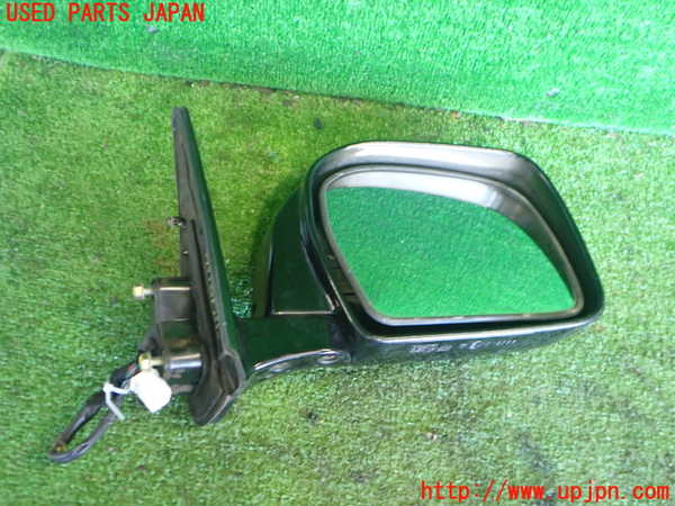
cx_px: 338
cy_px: 253
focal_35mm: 30
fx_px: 585
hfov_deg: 60.0
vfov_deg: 46.8
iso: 400
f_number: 2.3
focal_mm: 5.4
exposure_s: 1/30
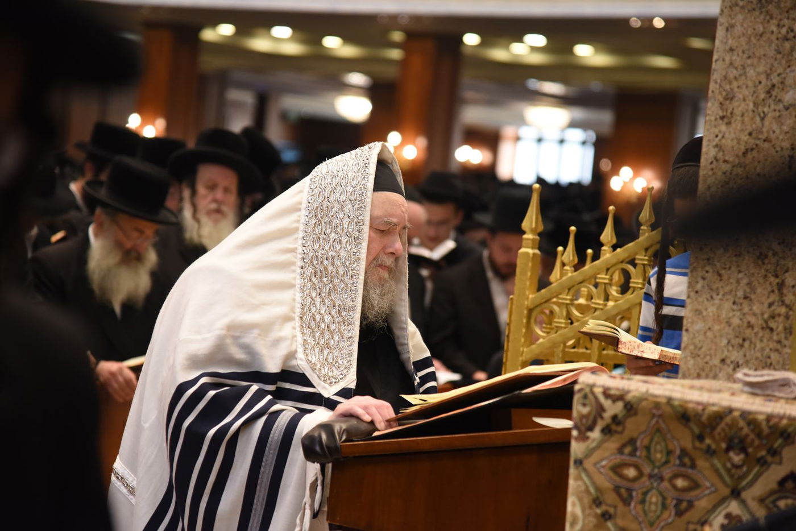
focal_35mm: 120
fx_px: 2654
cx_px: 398
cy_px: 266
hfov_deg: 17.1
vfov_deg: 11.4
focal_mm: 120
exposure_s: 1/100
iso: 1250
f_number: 4
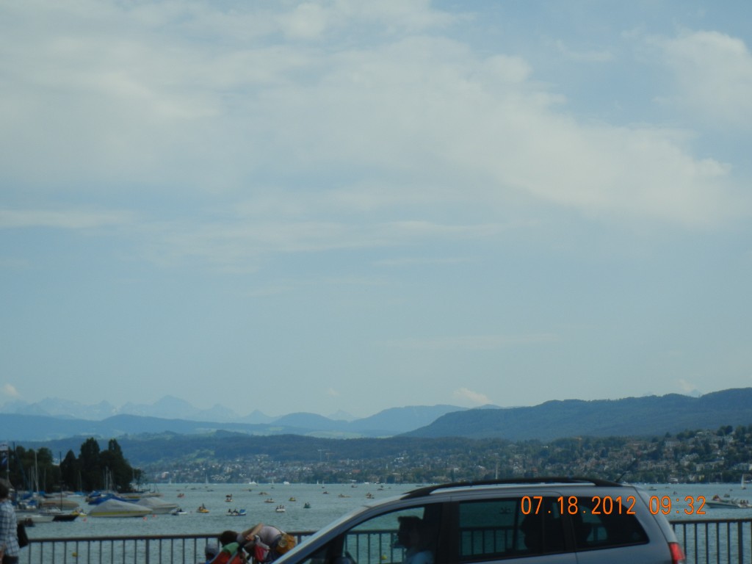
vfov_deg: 14.5
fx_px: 2216
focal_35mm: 102
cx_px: 376
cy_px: 282
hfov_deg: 19.3
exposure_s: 1/412
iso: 160
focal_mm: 18.3
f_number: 9
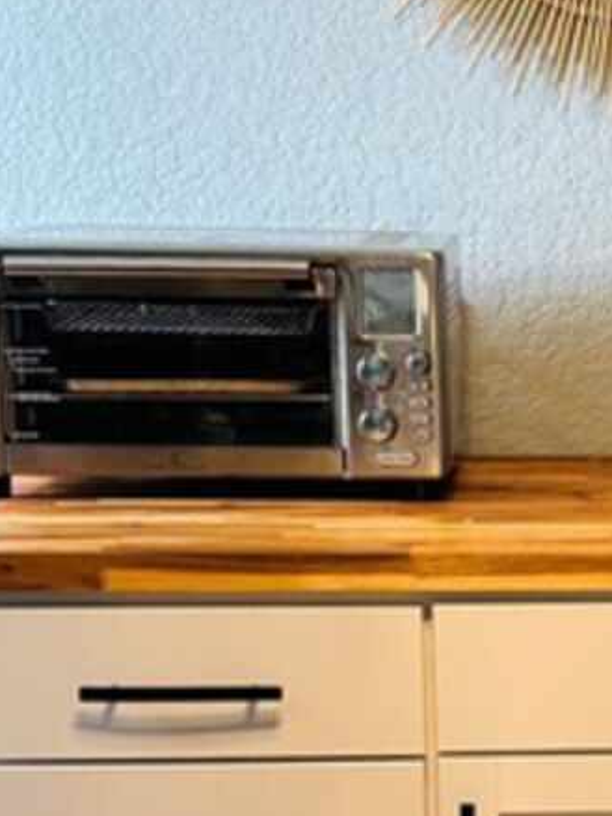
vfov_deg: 19.3
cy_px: 641
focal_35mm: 101
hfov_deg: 14.0
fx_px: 2382
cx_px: 826
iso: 160
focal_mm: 5.96
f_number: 1.6
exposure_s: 1/60
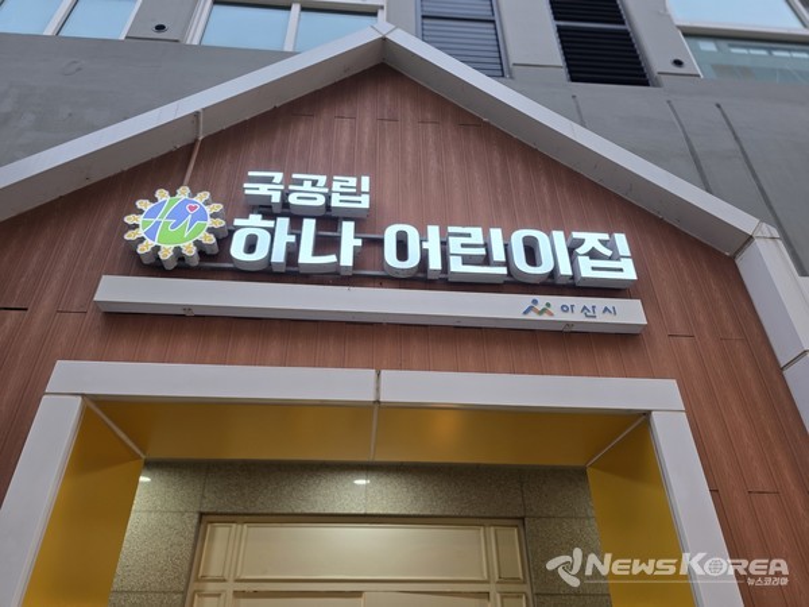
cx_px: 404
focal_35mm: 23
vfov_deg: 58.9
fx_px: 538
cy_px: 304
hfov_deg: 73.9
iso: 80
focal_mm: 6.3
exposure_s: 1/120
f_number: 1.7
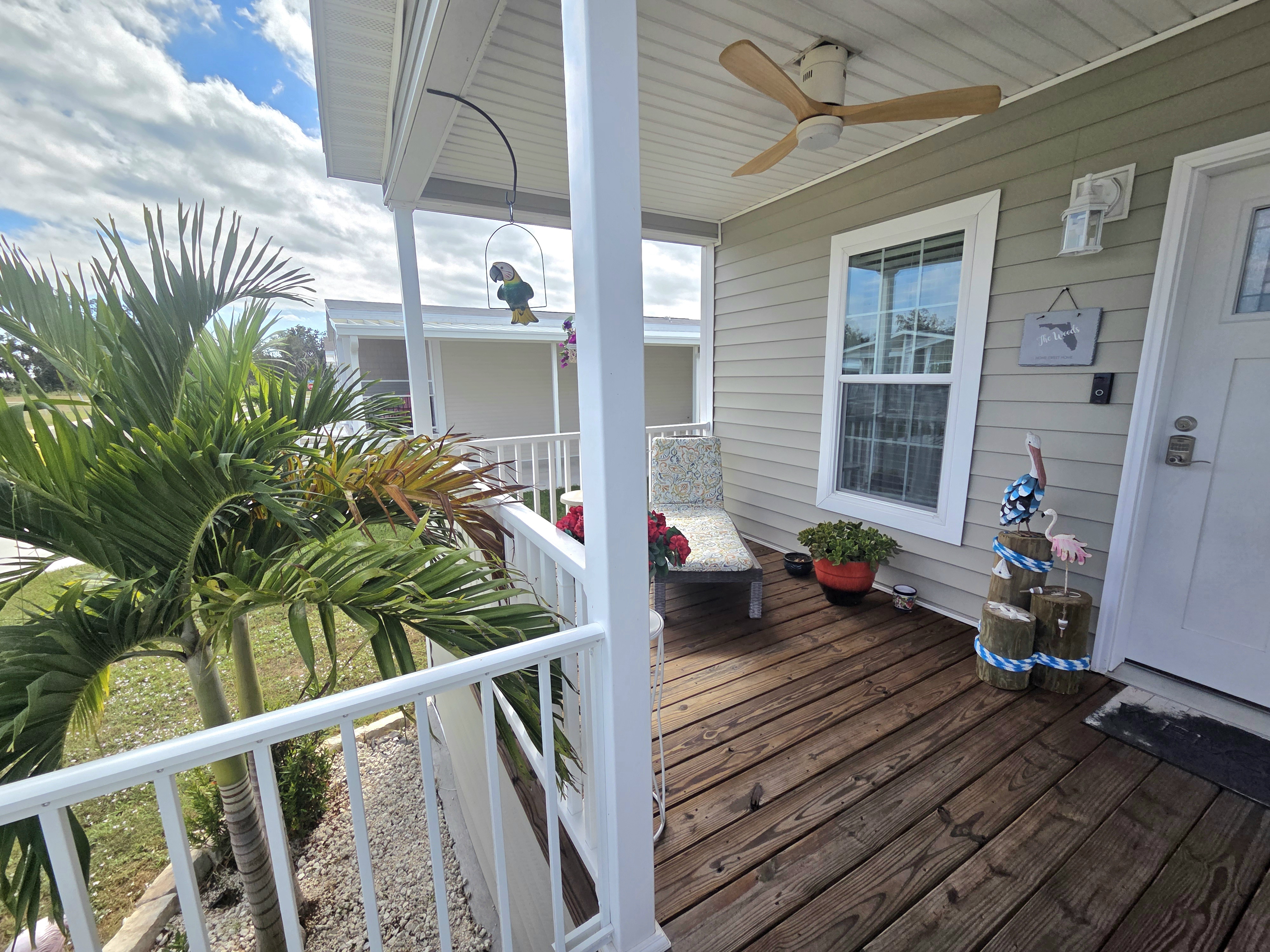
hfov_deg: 106.2
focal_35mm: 13
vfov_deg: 89.9
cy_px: 476
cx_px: 635
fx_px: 477
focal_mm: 2.2
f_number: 2.2
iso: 50
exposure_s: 1/1667
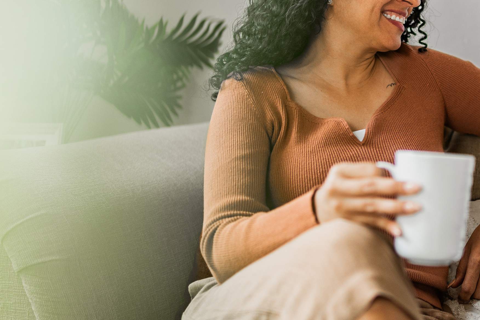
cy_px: 114
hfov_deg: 28.1
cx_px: 401
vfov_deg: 19.4
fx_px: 933
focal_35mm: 70
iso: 500
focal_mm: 35
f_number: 1.2
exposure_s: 1/250
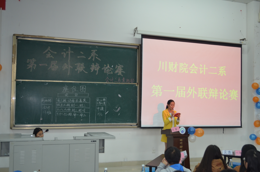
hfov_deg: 46.5
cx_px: 130
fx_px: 303
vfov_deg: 31.8
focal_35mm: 42
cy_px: 86
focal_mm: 28
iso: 720
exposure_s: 1/60
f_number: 4.5
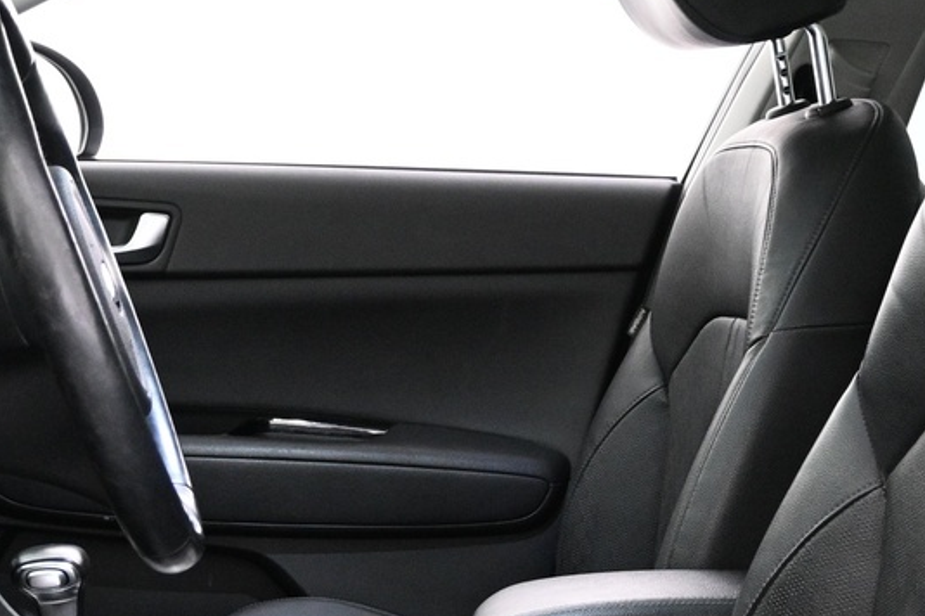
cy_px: 497
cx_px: 534
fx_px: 2454
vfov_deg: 14.2
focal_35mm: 96
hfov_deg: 21.3
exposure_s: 1/20
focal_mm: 21
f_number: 4
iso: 1600
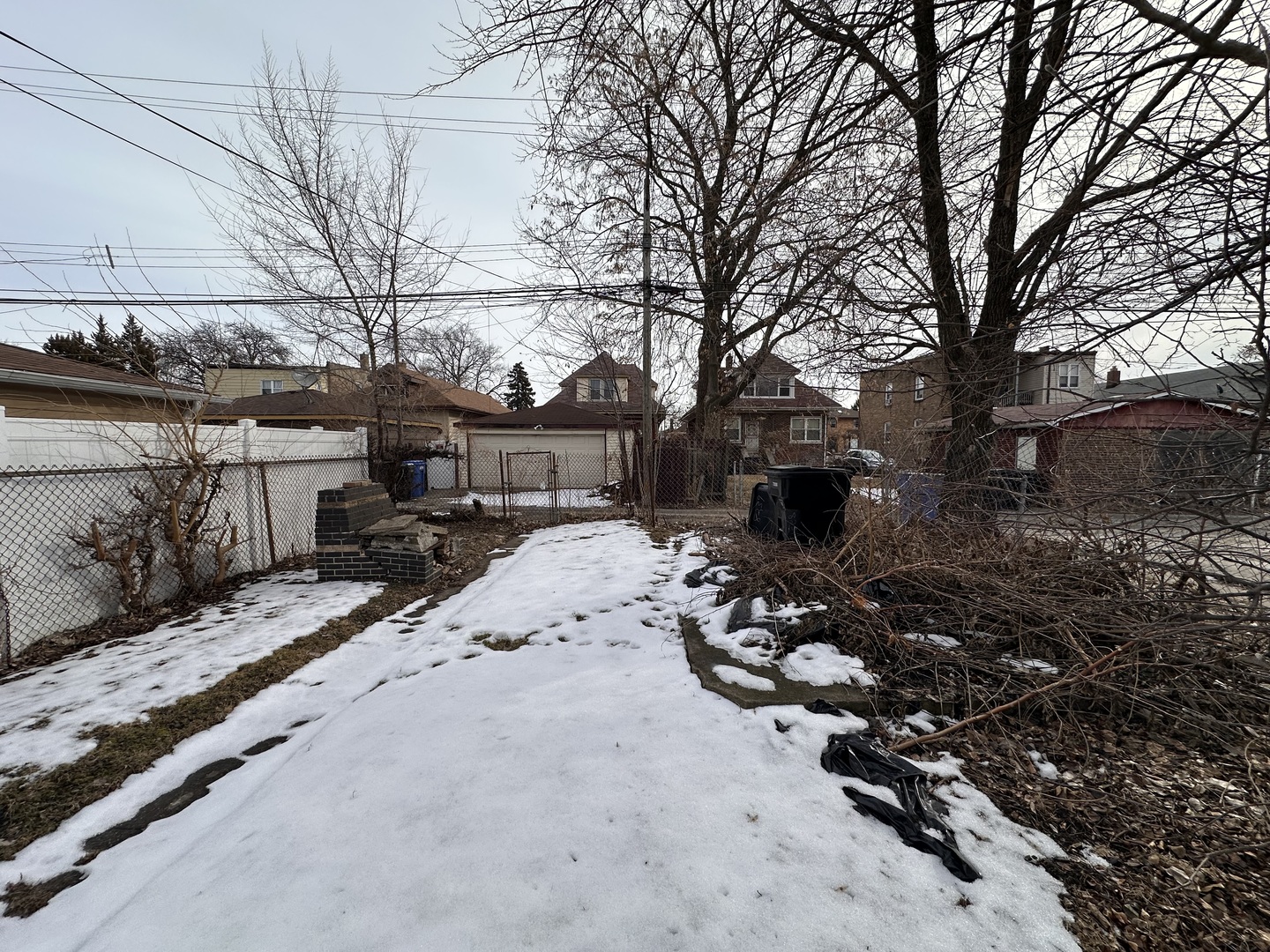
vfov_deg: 85.7
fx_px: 514
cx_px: 635
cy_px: 476
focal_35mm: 14
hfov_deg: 102.1
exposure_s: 1/1366
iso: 40
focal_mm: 2.22
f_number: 2.2
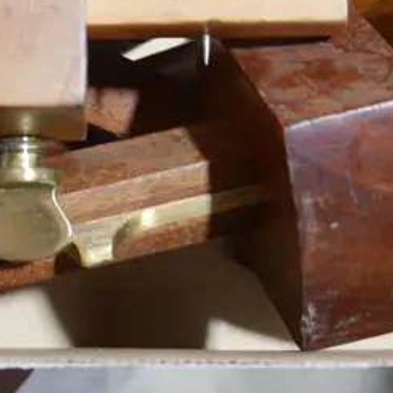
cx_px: 41
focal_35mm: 117
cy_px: -123
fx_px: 1503
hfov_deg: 14.7
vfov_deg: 14.3
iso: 400
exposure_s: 1/60
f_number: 3.6
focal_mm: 16
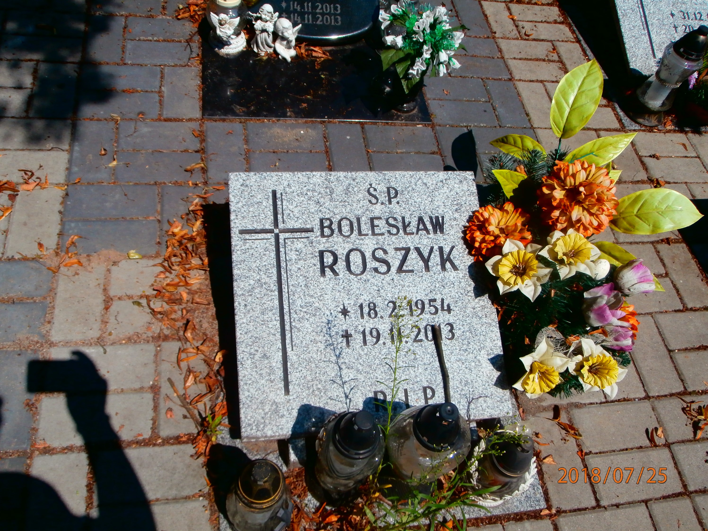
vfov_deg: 46.8
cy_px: 266
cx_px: 354
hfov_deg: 60.0
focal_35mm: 30
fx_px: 614
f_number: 3.5
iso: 100
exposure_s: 1/1600
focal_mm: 5.36
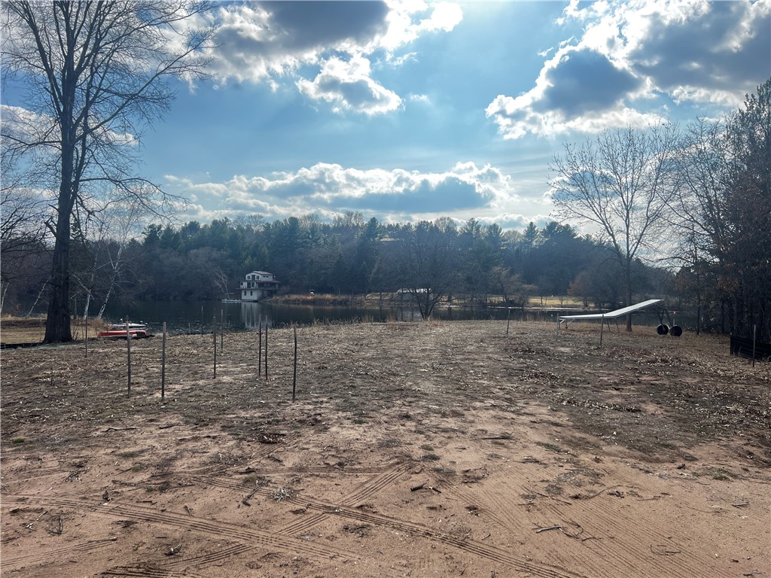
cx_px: 386
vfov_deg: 53.1
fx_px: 579
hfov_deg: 67.3
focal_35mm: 26
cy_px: 289
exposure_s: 1/2571
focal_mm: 5.7
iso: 50
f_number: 1.5
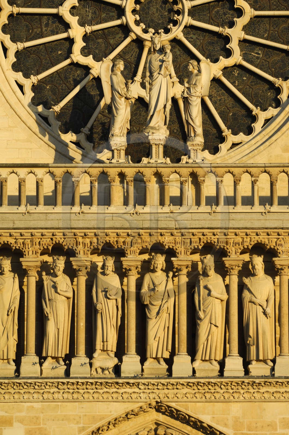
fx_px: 3623
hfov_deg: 4.6
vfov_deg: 6.9
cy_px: 218
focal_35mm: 300
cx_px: 144
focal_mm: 200
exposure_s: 1/500
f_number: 4.5
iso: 100
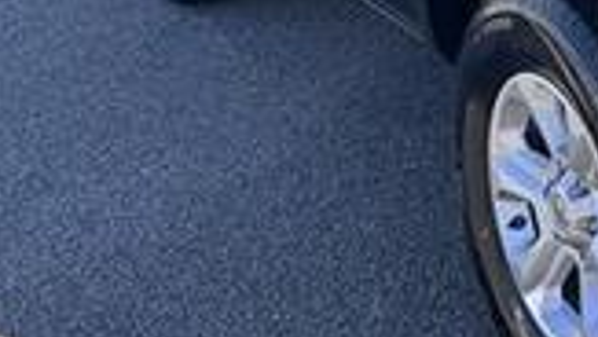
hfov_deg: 21.9
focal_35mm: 81
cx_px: 888
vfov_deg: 14.2
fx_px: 1285
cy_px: -136
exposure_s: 1/1517
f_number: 1.78
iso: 80
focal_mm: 6.86
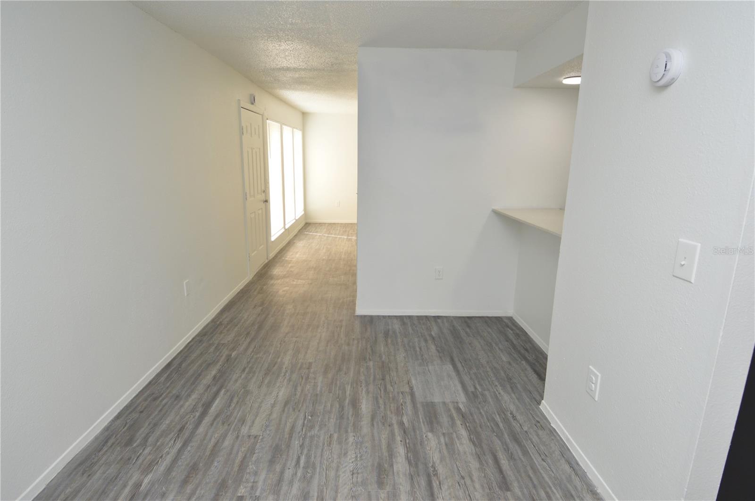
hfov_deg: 90.1
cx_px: 378
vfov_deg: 67.3
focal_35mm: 18
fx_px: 377
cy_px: 250
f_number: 5.6
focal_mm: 12
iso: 320
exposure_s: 1/125
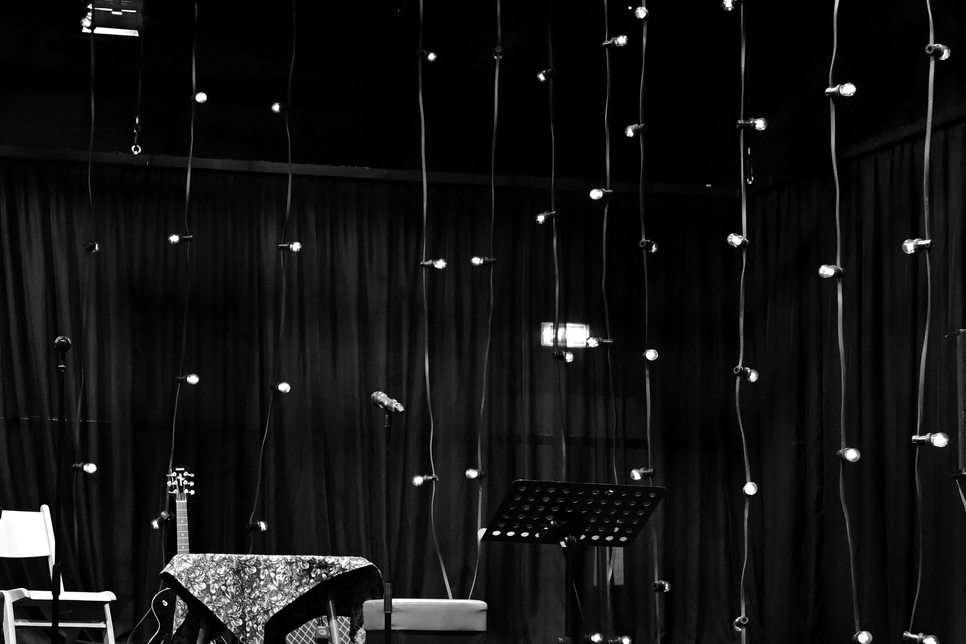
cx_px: 123
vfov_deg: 15.1
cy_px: 491
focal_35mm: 90
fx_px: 2415
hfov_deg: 22.2
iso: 1600
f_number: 3.2
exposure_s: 1/60
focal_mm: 28
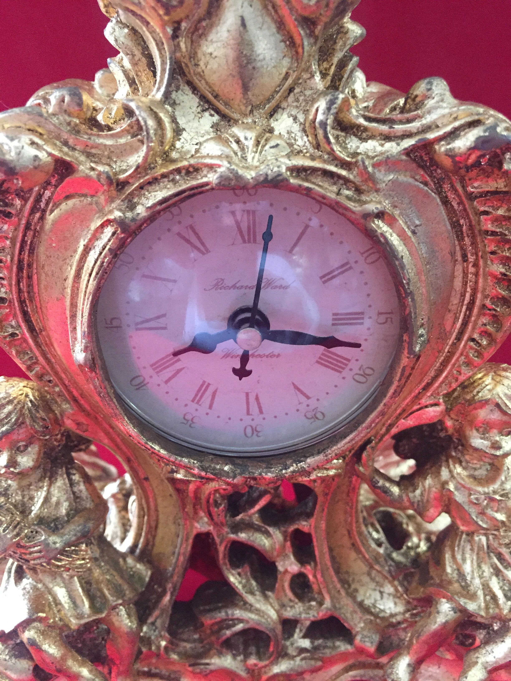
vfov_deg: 61.7
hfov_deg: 48.2
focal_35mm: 29
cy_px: 340
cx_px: 256
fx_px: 571
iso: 250
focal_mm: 4.15
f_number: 2.2
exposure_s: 1/25
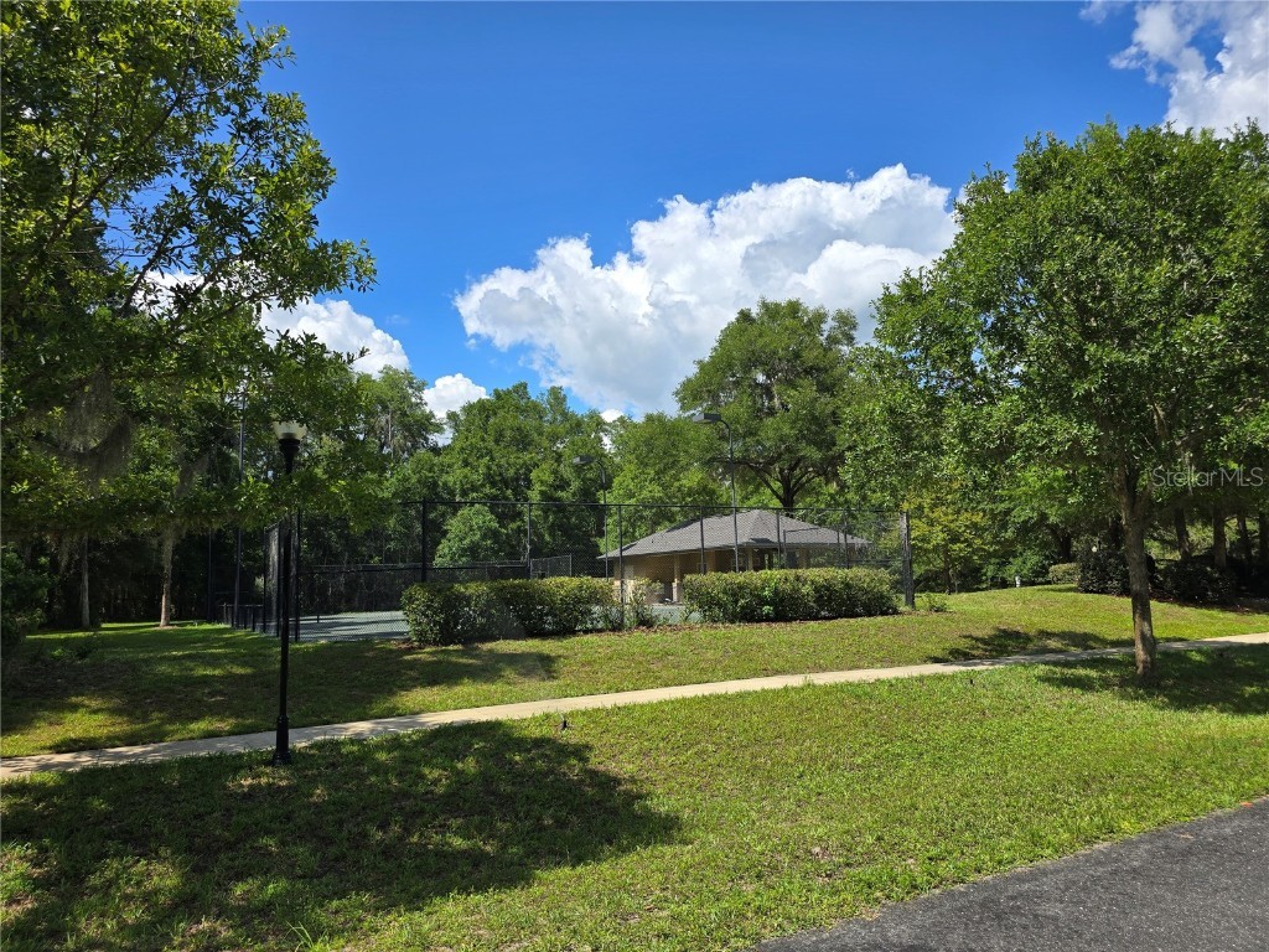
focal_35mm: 23
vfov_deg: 58.9
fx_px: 843
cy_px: 476
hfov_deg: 73.9
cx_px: 634
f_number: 1.7
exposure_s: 1/701
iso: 12
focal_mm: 6.3
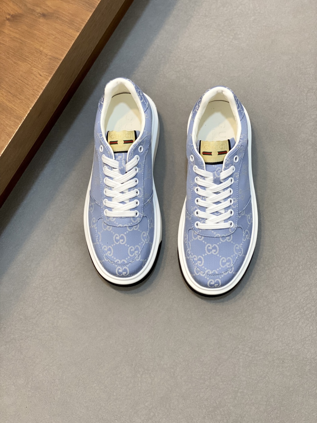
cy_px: 212
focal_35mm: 52
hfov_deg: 28.0
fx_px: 635
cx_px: 158
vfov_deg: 36.8
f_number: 2
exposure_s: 1/100
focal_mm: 6
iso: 80
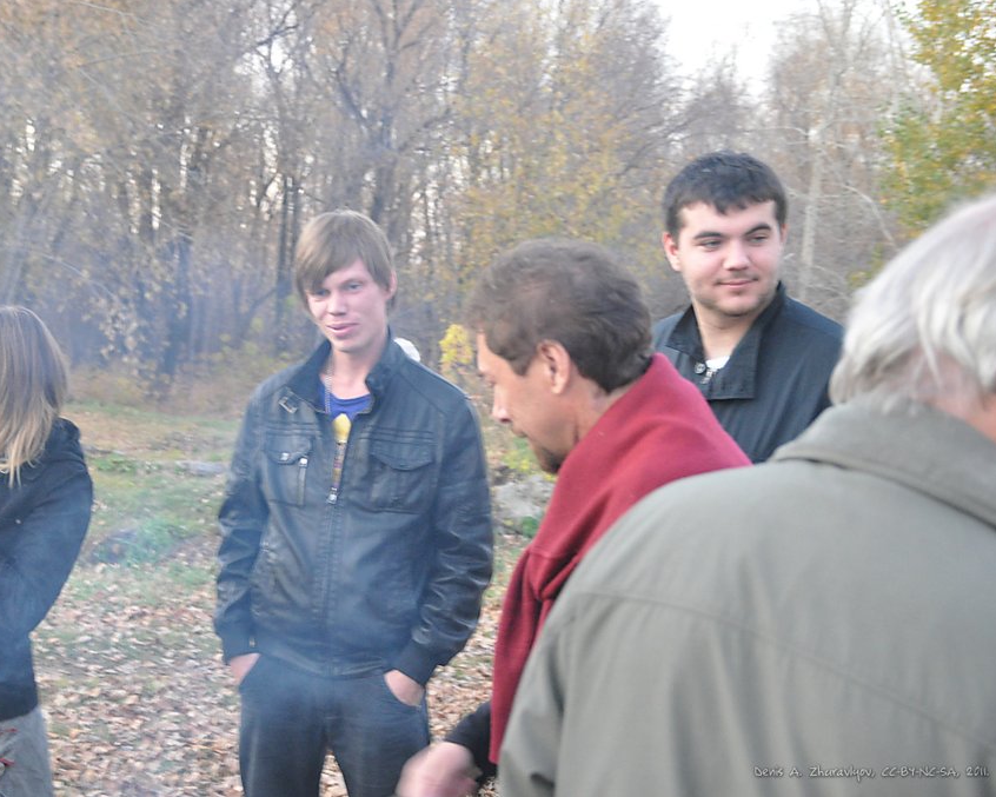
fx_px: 1756
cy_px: 398
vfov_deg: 25.6
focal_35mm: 60
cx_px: 438
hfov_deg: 31.6
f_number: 4.5
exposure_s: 1/30
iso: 1600
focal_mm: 35
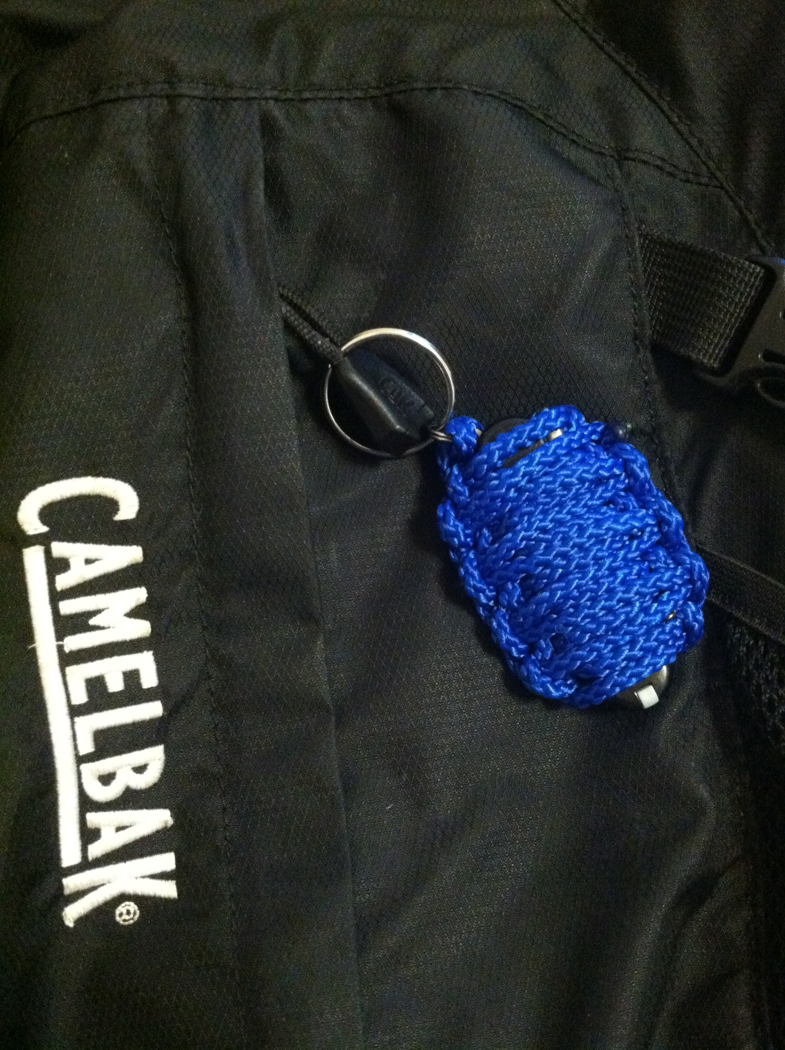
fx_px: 1061
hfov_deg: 40.6
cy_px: 525
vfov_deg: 52.7
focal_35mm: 35
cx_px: 392
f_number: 2.8
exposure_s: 1/15
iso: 1000
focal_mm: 3.85
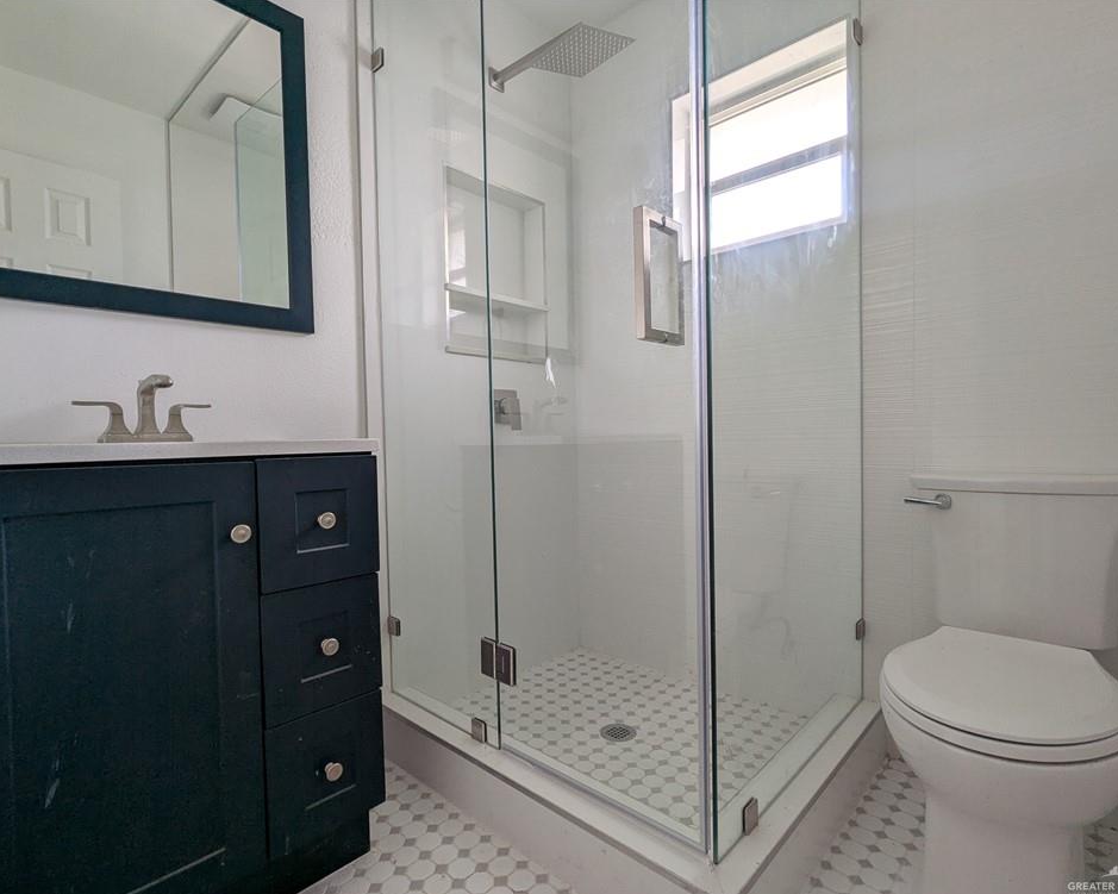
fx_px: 562
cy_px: 455
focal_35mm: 17
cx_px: 569
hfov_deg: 89.6
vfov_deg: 77.0
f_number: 2.2
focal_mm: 2.35
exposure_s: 1/60.3
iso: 35
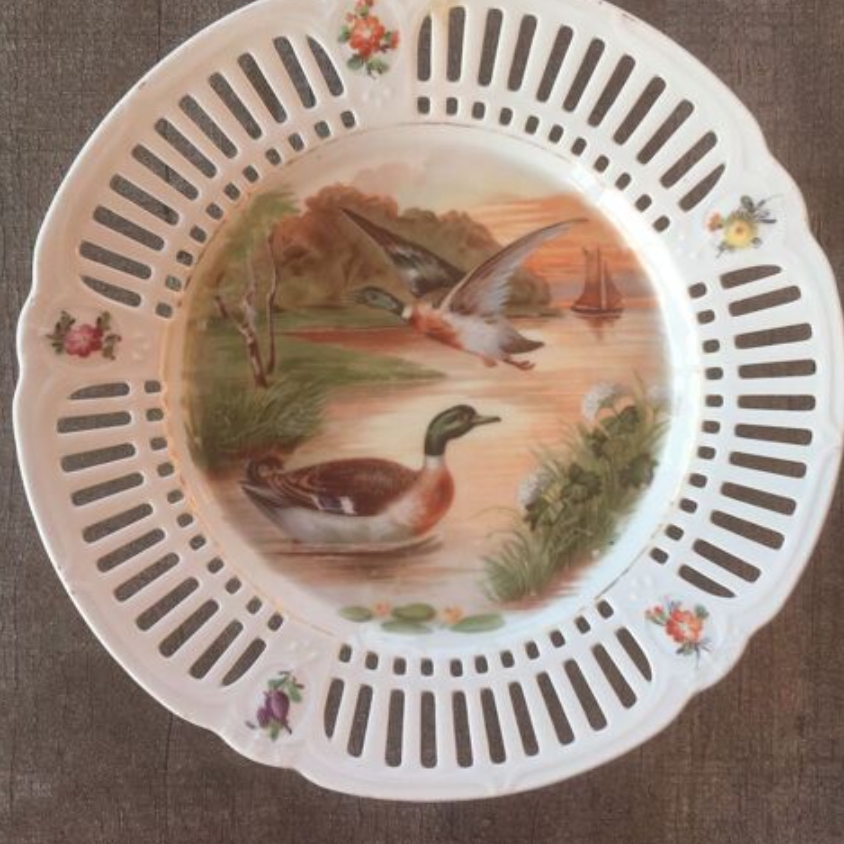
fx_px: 965
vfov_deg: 47.2
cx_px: 426
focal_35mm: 35
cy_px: 423
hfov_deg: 47.2
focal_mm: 4.15
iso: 32
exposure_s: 1/50
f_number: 2.2
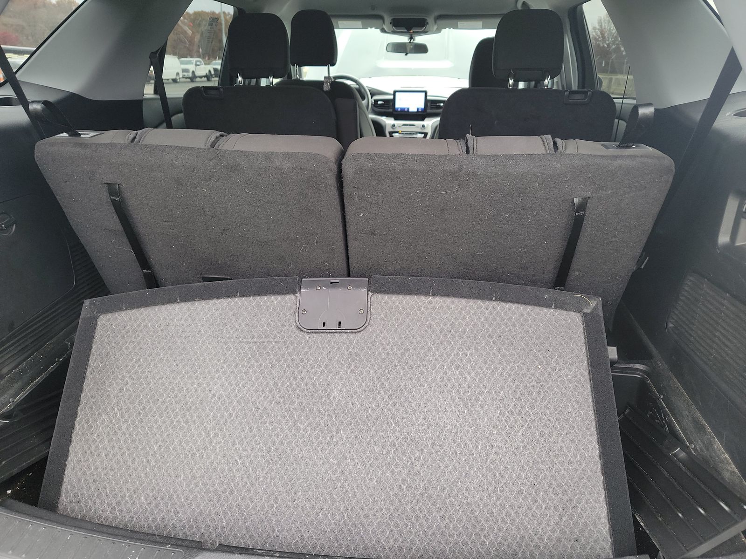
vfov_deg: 56.8
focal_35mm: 24
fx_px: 517
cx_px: 373
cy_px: 280
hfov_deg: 71.6
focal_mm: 6.7
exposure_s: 1/59
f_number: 1.8
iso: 127
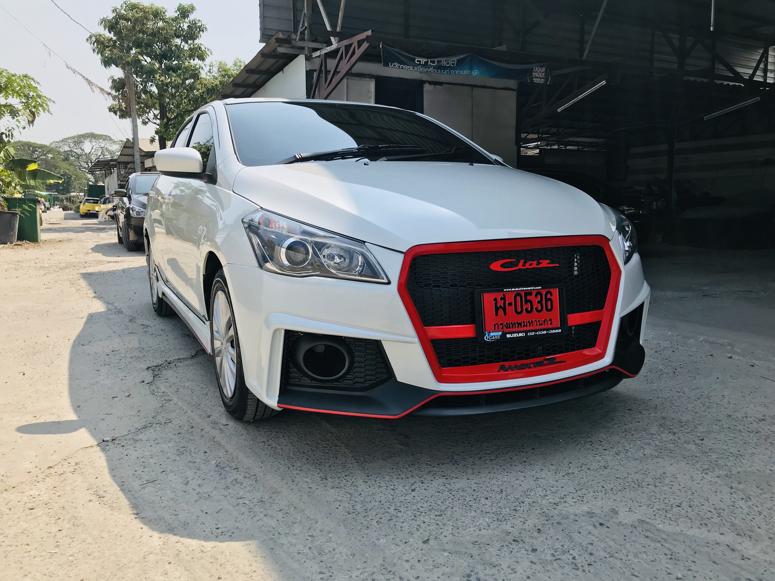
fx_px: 627
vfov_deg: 49.7
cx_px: 388
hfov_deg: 63.4
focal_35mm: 28
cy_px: 290
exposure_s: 1/1709
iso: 20
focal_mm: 3.99
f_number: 1.8
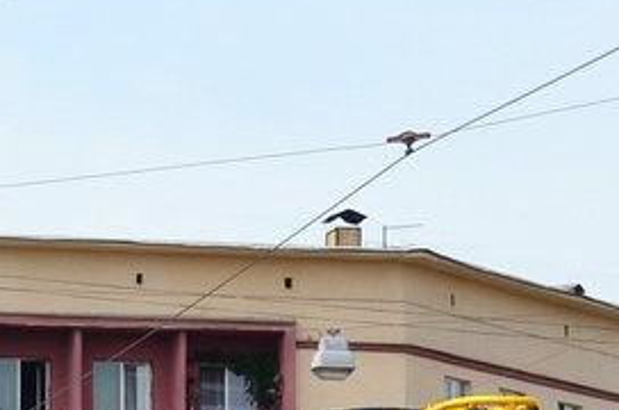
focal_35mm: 192
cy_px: 597
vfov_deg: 7.0
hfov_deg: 10.7
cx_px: 310
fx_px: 3294
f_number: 5.6
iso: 400
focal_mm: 34
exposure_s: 1/1250
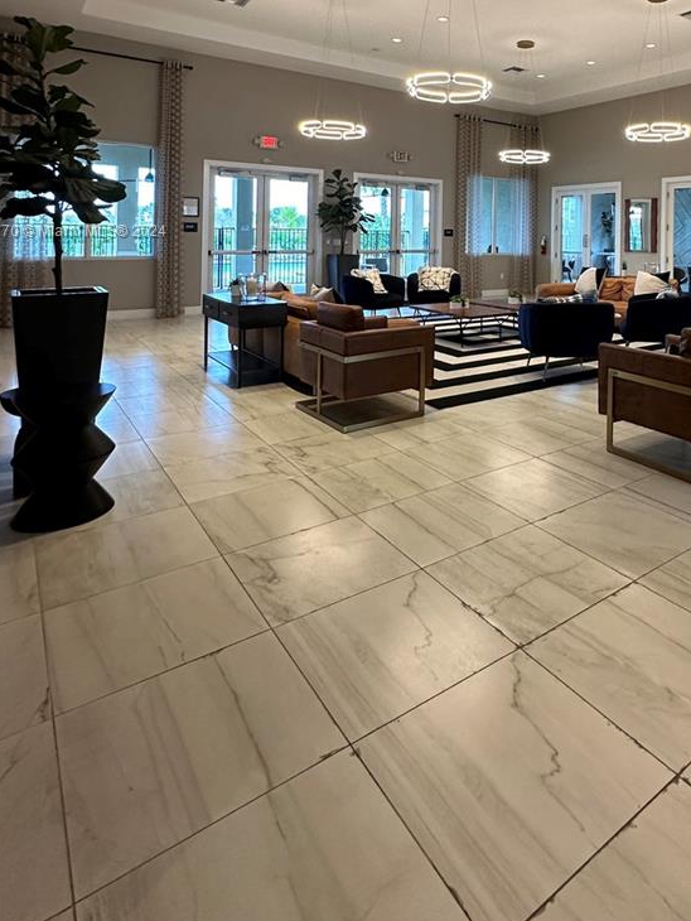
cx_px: 503
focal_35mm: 23
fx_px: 612
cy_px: 232
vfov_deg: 69.1
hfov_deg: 56.5
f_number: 2.2
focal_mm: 2.22
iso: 200
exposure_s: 1/120
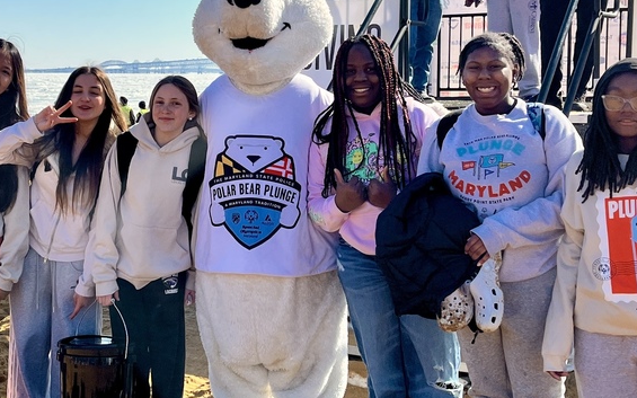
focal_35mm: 39
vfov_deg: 32.4
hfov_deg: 50.4
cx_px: 303
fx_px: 677
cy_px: 121
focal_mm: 5.1
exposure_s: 1/3745
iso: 50
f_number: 1.6
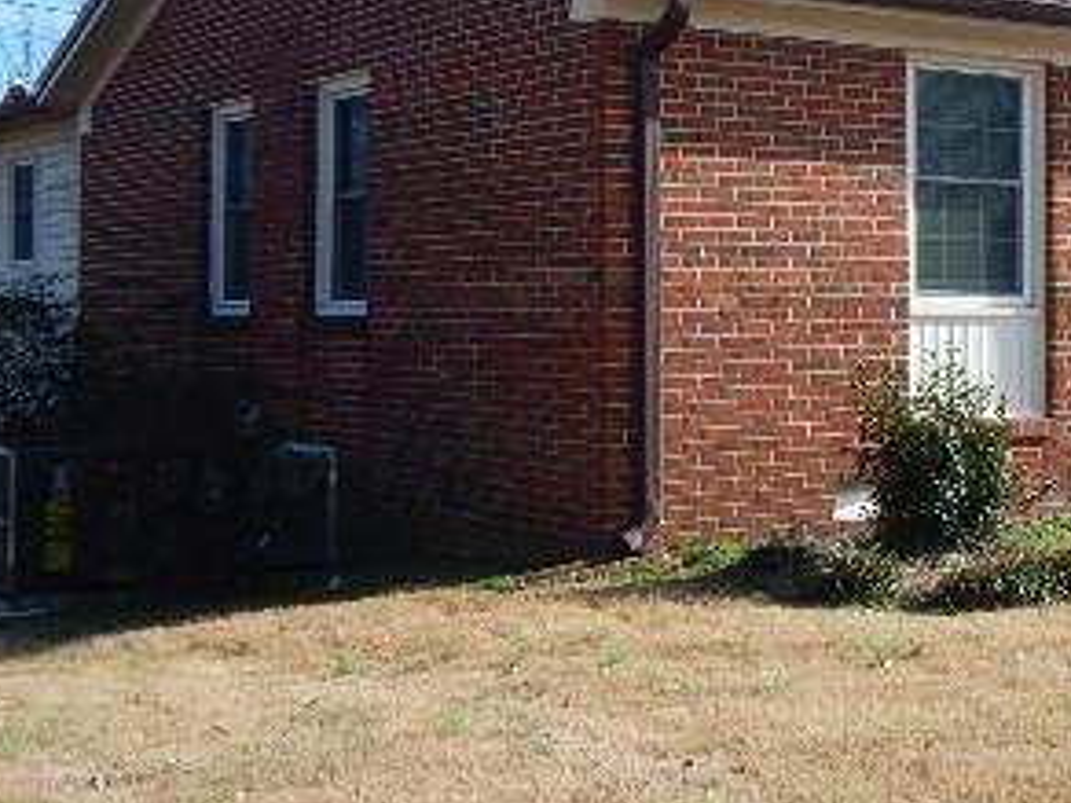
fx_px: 2104
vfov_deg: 21.5
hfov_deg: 27.1
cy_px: 282
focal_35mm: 68
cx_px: 1056
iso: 125
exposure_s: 1/1000
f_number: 3.2
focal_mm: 5.6
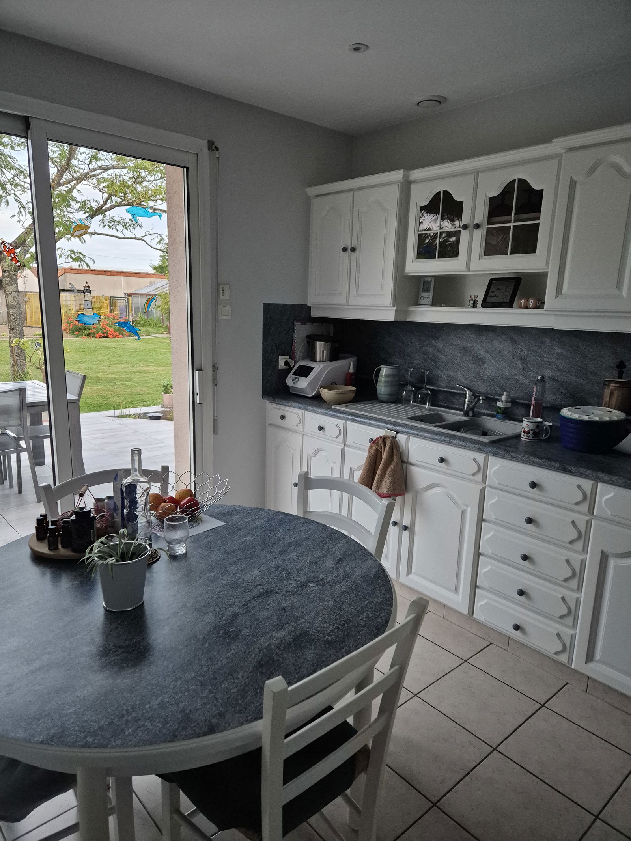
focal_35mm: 23
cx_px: 316
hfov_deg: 58.9
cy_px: 420
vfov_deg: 73.9
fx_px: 559
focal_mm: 5.4
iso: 1000
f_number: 1.8
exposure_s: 1/100
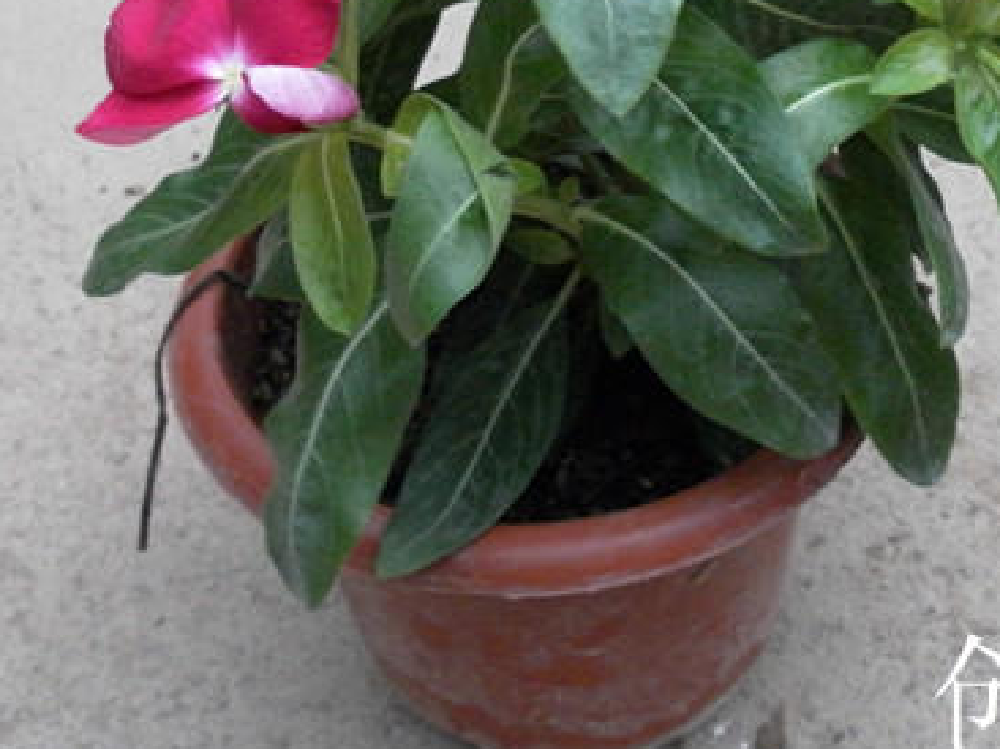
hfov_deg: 31.5
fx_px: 1762
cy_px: 57
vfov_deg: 23.3
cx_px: 627
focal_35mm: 61
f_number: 3.2
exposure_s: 1/25
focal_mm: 4.9
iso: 400
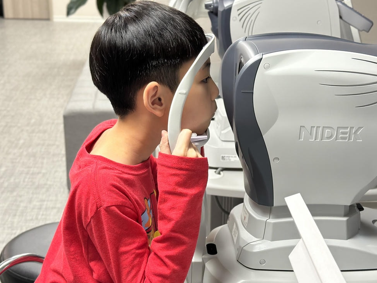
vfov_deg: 24.8
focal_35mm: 59
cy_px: 135
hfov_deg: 32.7
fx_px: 643
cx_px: 207
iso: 160
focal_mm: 6.86
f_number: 1.78
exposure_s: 1/120
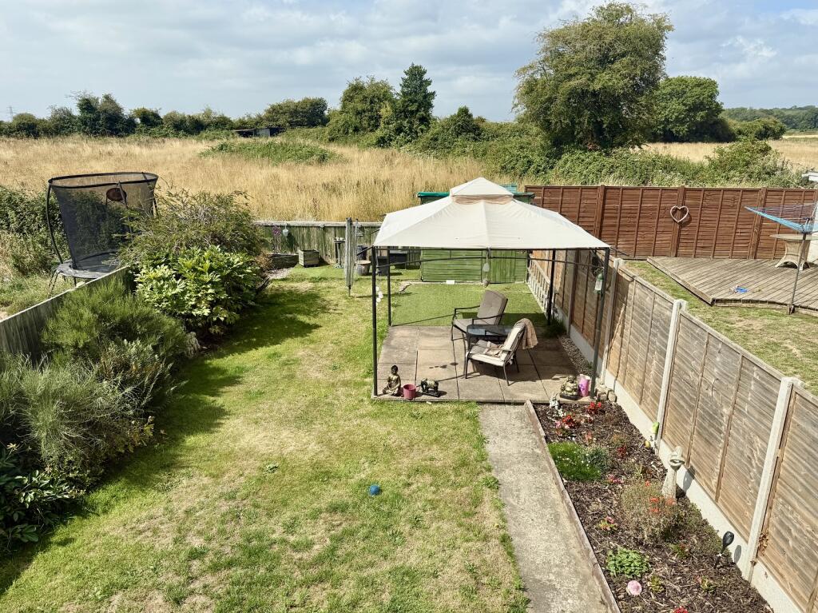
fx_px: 567
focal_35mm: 24
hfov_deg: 71.6
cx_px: 409
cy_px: 306
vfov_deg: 56.8
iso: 80
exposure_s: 1/3759
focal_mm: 6.76
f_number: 1.78
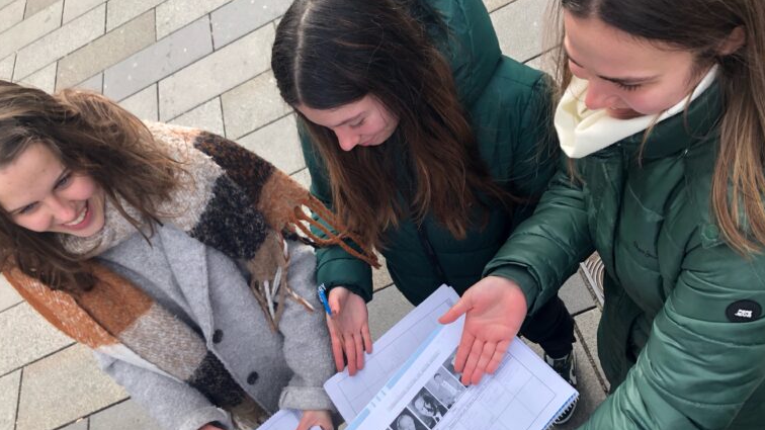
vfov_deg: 37.7
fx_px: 629
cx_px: 385
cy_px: 240
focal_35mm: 31
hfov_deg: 62.6
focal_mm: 3.99
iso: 20
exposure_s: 1/348
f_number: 1.8
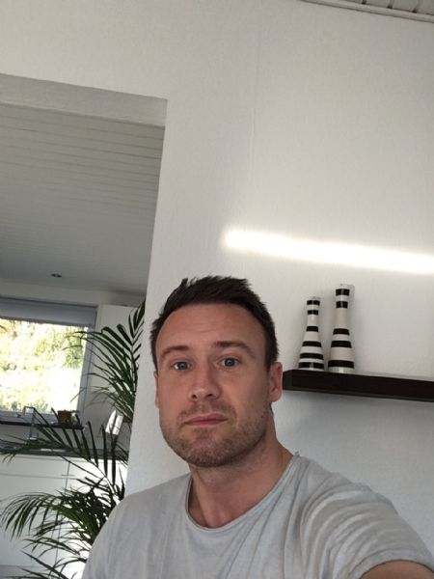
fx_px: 518
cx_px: 217
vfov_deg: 58.4
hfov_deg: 45.4
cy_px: 290
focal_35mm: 31
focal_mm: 2.15
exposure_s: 1/100
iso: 50
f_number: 2.4
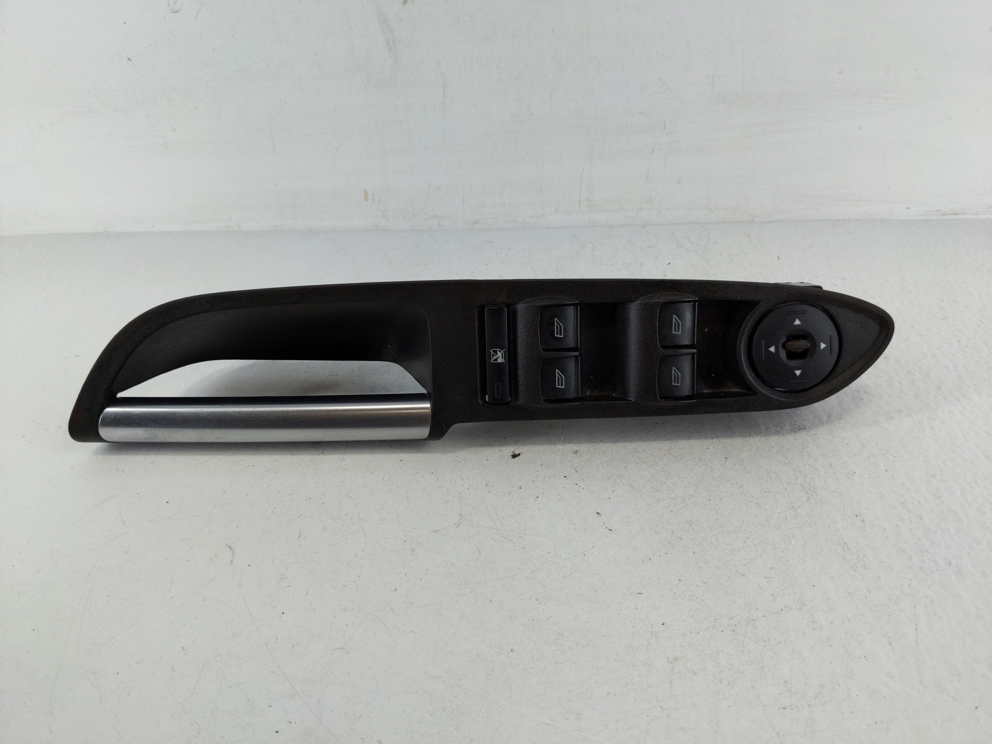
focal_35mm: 25
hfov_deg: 69.4
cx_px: 496
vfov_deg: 54.9
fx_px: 716
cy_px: 372
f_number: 1.73
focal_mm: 4.38
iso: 58
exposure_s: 1/125
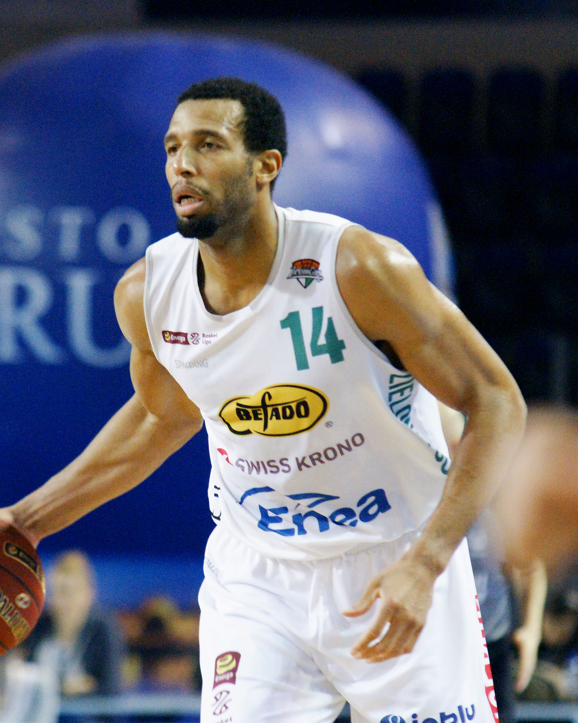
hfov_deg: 3.6
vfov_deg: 4.5
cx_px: 214
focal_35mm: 426
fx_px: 9108
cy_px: 370
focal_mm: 180
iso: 1600
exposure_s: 1/500
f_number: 3.5
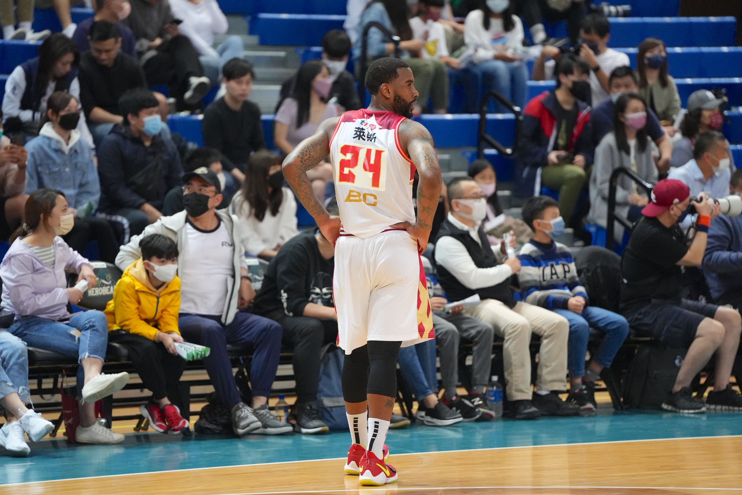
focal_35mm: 200
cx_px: 371
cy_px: 248
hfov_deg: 10.3
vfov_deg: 6.9
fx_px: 4122
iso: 6400
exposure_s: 1/1250
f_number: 2.8
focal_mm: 200
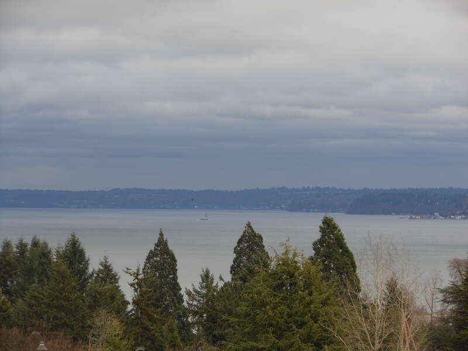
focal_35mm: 166
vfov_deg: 8.9
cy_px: 176
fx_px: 2244
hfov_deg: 11.9
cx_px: 234
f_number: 5.5
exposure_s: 1/125
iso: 80
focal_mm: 29.8
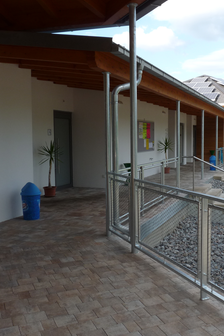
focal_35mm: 38
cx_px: 174
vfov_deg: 50.7
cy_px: 170
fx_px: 355
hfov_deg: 34.2
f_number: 4.5
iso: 100
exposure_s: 1/200
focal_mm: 4.8
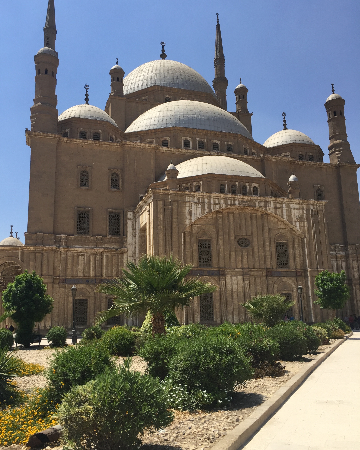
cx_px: 178
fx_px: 413
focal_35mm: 31
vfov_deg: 57.2
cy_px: 230
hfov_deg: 47.1
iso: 32
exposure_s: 1/1980
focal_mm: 4.15
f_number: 2.2
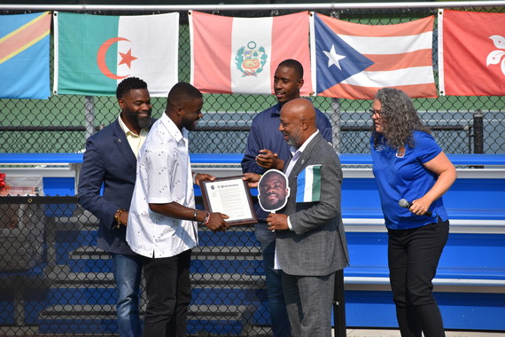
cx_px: 252
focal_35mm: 232
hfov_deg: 8.9
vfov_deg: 5.9
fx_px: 3261
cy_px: 168
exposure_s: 1/2000
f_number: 5.6
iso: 280
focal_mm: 155
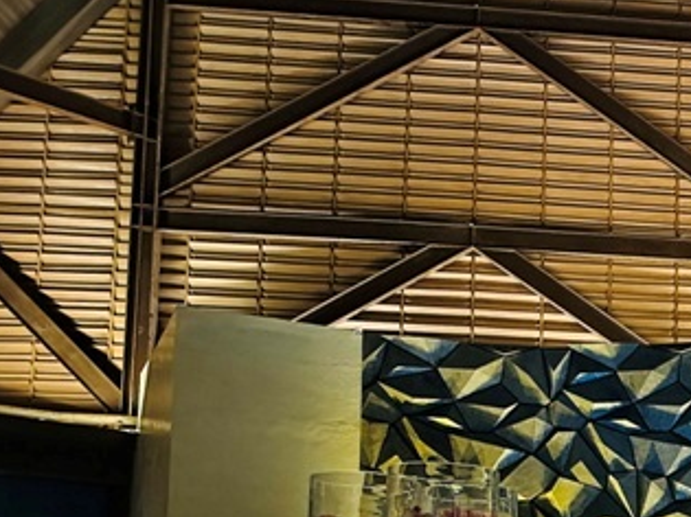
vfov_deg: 22.6
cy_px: 572
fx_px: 1217
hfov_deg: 28.7
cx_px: 759
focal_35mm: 61
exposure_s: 1/33
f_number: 1.78
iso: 1000
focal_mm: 6.86
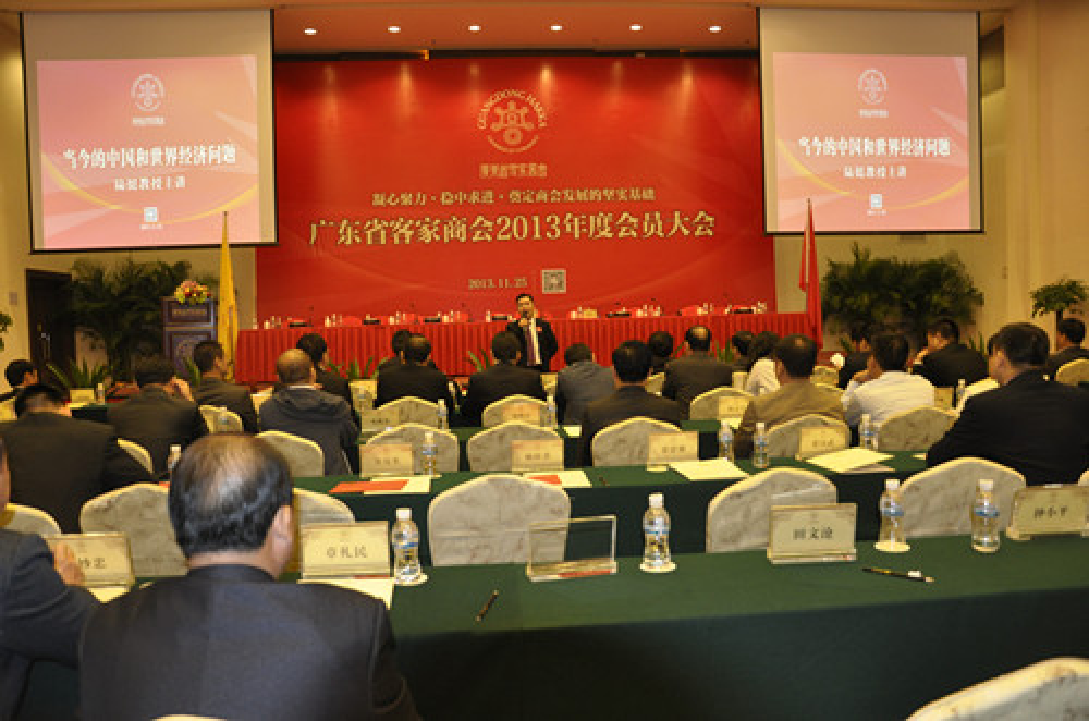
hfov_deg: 67.5
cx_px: 544
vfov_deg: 47.7
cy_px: 360
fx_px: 815
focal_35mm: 27
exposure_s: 1/30
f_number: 3.5
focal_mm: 18
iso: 800
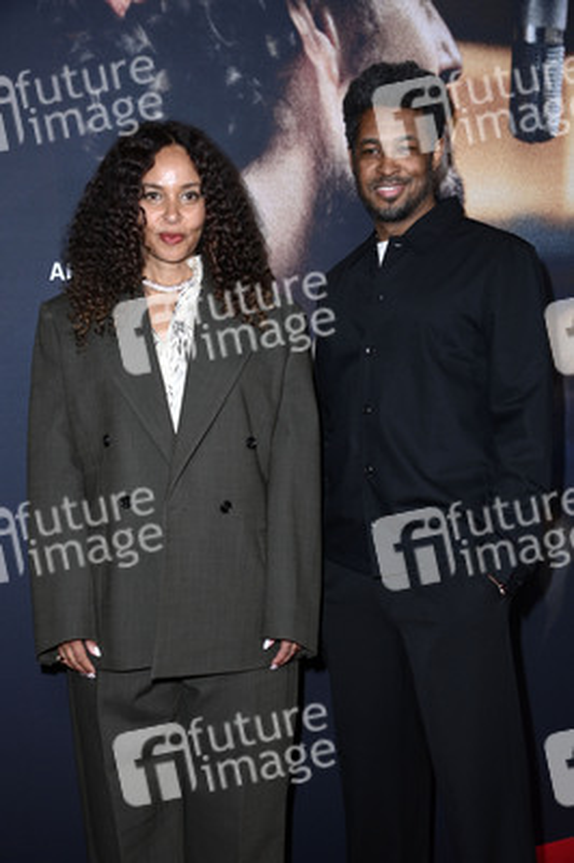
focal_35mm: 48
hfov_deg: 28.0
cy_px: 432
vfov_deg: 41.1
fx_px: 1150
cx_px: 287
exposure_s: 1/250
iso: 1250
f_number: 5.6
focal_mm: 48
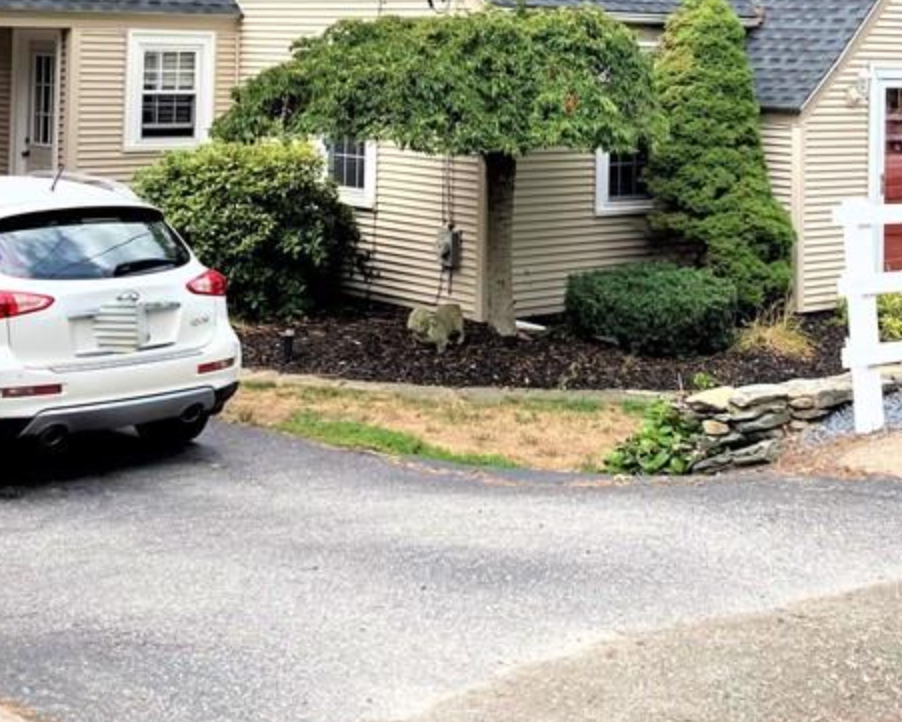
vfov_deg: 23.8
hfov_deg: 30.4
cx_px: 516
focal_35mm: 62
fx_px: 1655
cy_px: 38
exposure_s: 1/704
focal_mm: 3.99
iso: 20
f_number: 1.8
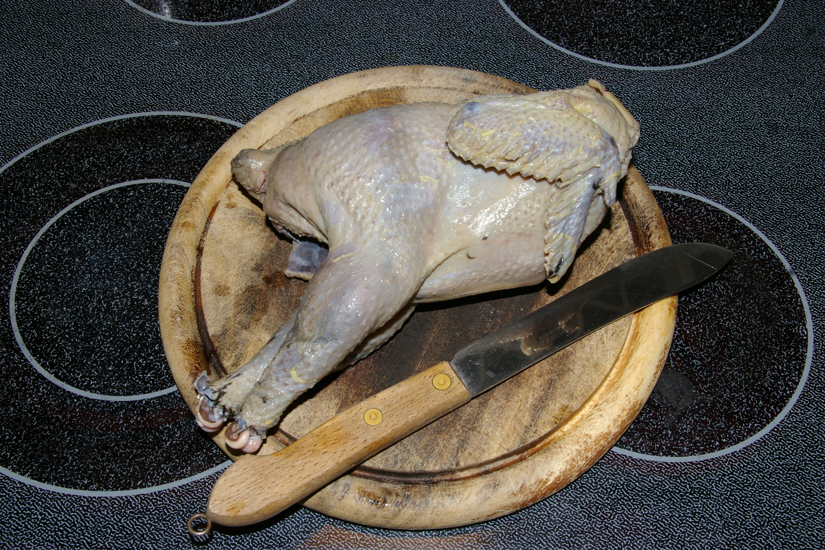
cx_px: 412
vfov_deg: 29.9
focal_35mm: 45
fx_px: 1031
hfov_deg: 43.6
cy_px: 275
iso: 200
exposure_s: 1/45
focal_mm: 30
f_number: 13
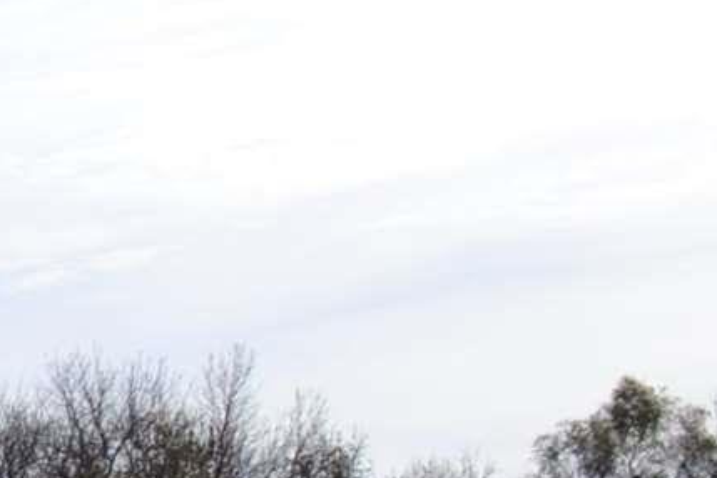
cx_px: -1728
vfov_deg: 6.3
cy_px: 740
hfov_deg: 7.7
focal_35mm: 215
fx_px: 4282
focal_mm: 20
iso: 100
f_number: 9
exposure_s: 1/320
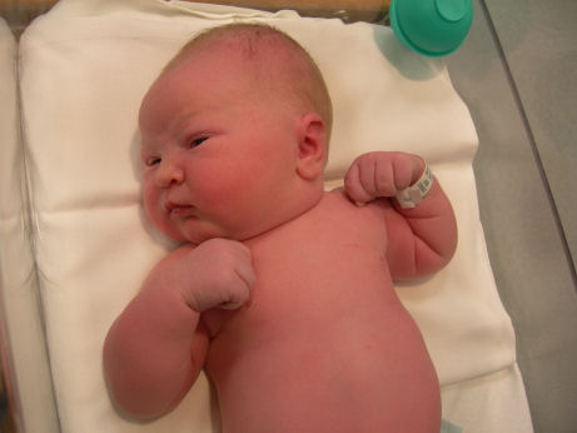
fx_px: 634
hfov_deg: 49.0
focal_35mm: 38
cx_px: 288
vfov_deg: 37.7
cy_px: 216
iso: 50
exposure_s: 1/19.6
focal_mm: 7.8
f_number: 2.8
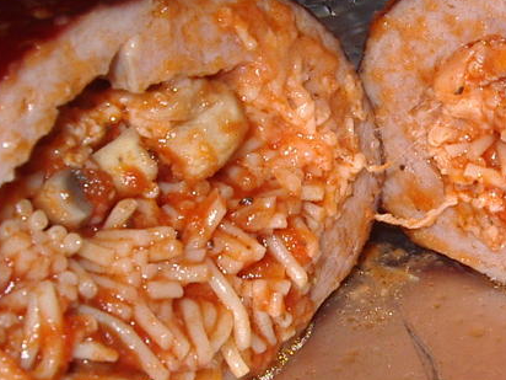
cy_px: 259
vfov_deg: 17.7
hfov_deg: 22.4
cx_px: 534
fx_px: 1213
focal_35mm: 83
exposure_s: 1/60
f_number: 4.8
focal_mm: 5.8
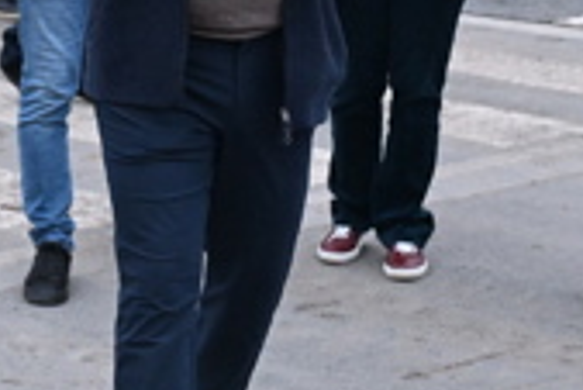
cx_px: -17
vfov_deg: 9.0
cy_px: -93
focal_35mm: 151
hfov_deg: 13.4
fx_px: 2447
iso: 5000
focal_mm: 37
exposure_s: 1/400
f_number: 3.5
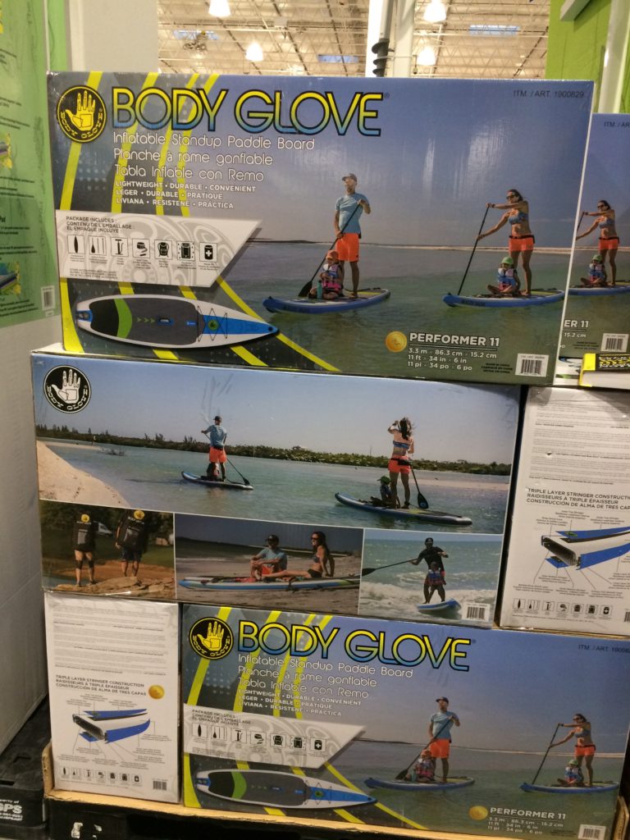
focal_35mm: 29
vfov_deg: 61.7
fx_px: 704
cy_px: 420
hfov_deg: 48.2
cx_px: 315
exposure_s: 1/30
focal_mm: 4.15
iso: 160
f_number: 2.2
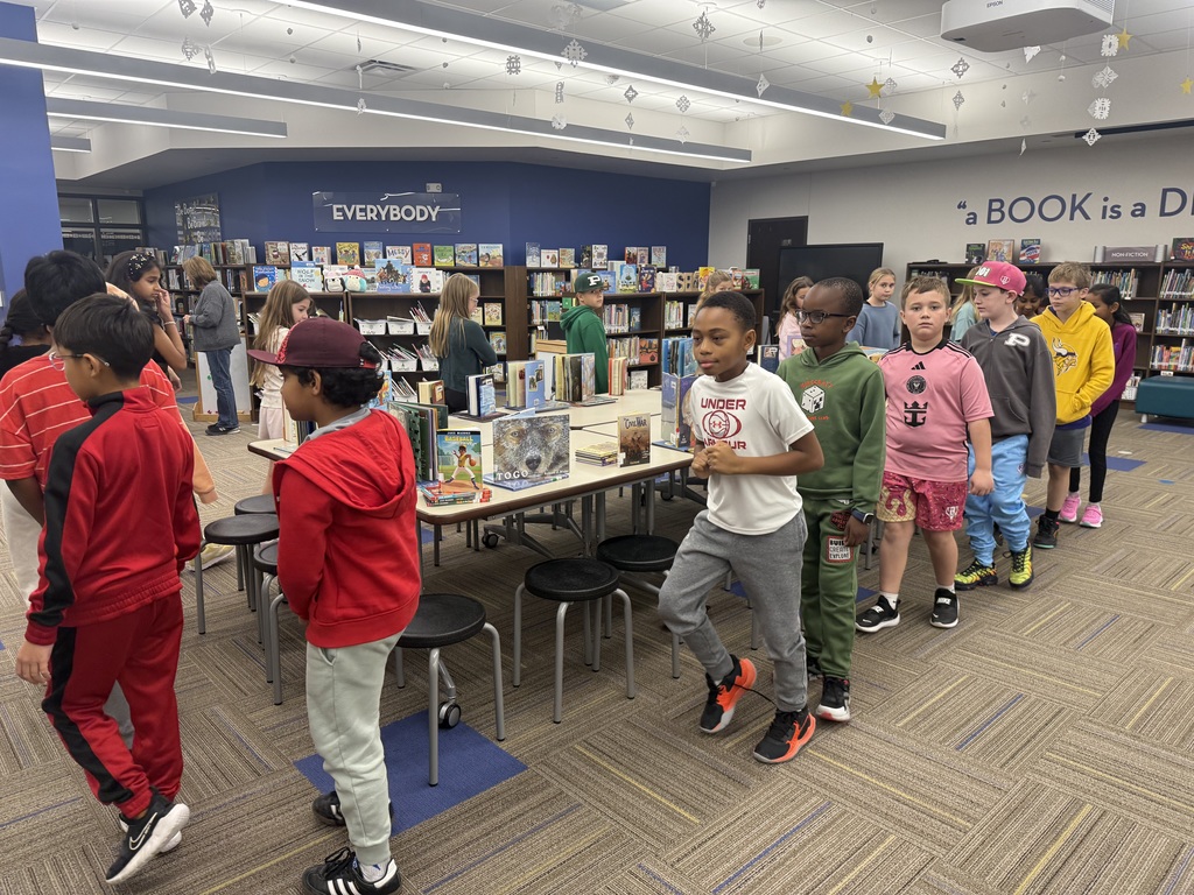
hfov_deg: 71.6
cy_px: 448
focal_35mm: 24
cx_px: 597
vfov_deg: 56.8
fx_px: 828
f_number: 1.78
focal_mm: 6.76
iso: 160
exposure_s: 1/121
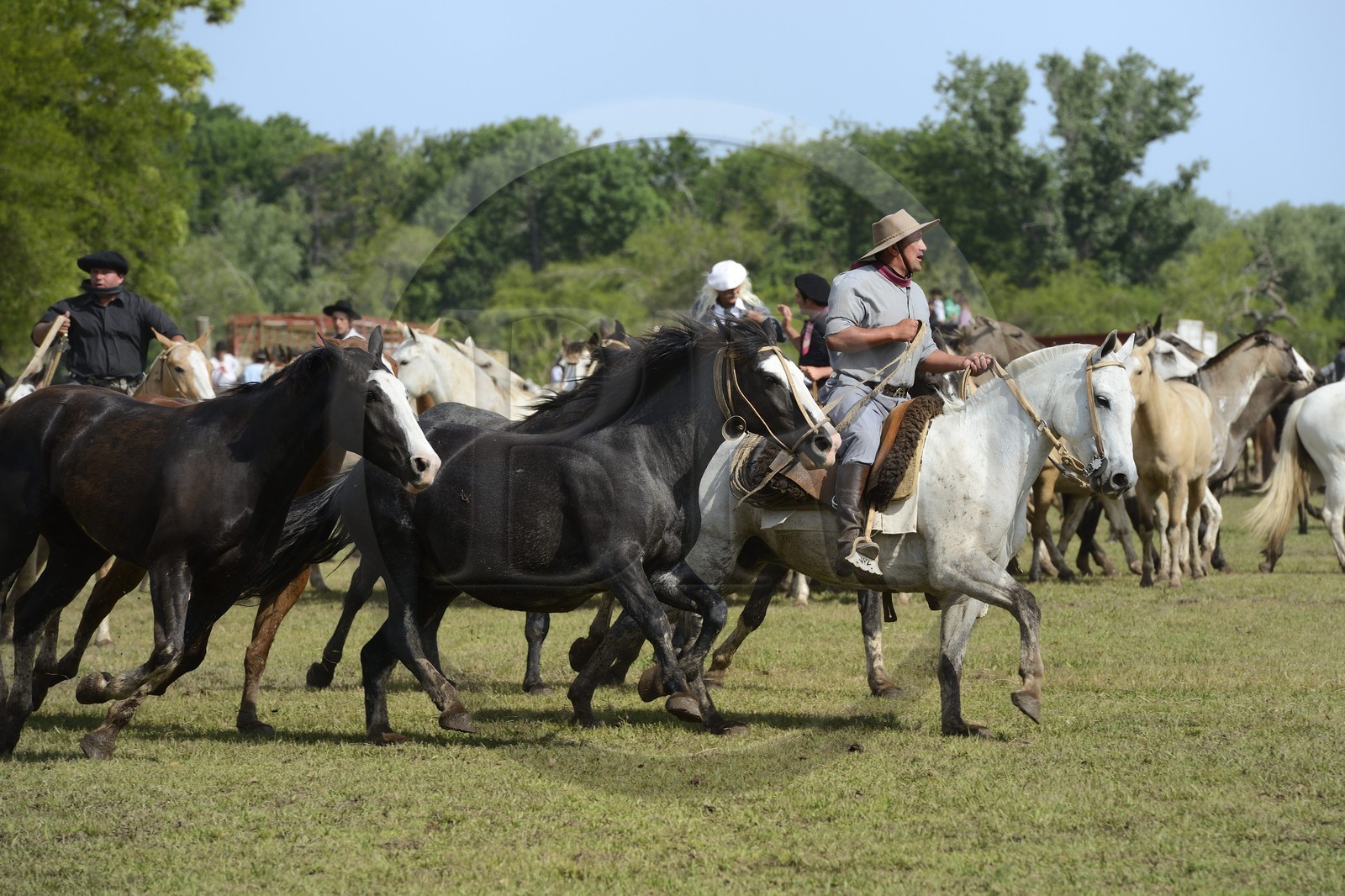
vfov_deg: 6.9
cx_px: 672
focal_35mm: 200
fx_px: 7470
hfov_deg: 10.3
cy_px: 448
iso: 400
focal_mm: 200
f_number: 8
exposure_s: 1/1000
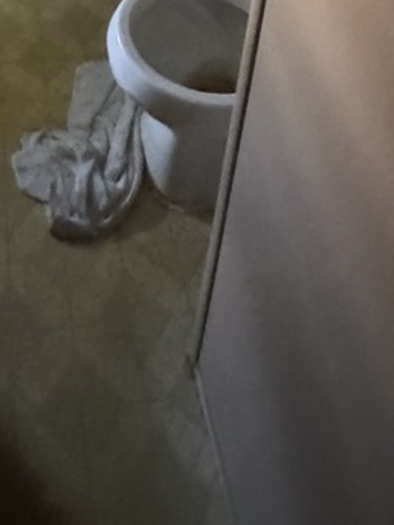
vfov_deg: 27.3
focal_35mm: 44
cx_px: 49
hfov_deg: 31.5
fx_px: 668
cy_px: -288
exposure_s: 1/30
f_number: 2.2
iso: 2000
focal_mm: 2.22
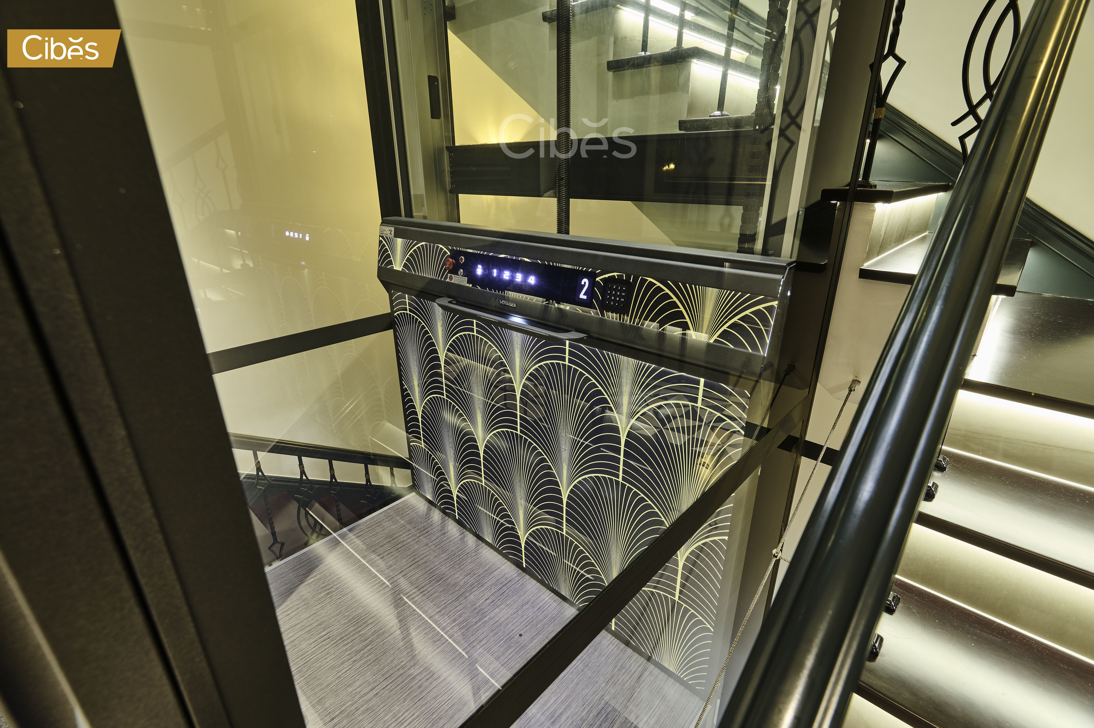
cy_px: 364
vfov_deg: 73.7
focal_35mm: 16
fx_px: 486
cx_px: 547
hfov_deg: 96.8
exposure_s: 2.5
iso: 125
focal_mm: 16
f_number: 8
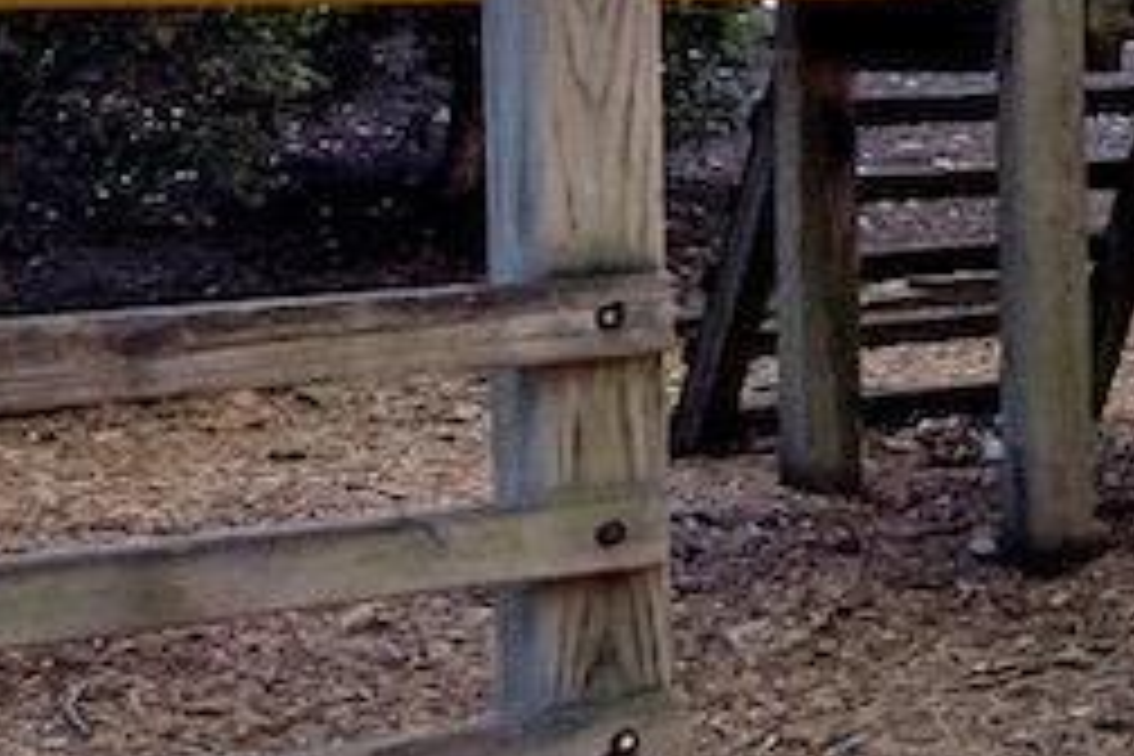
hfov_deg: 15.5
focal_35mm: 103
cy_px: -58
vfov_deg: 13.1
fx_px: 3244
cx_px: 2322
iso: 800
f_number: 8
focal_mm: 12
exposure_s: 1/500
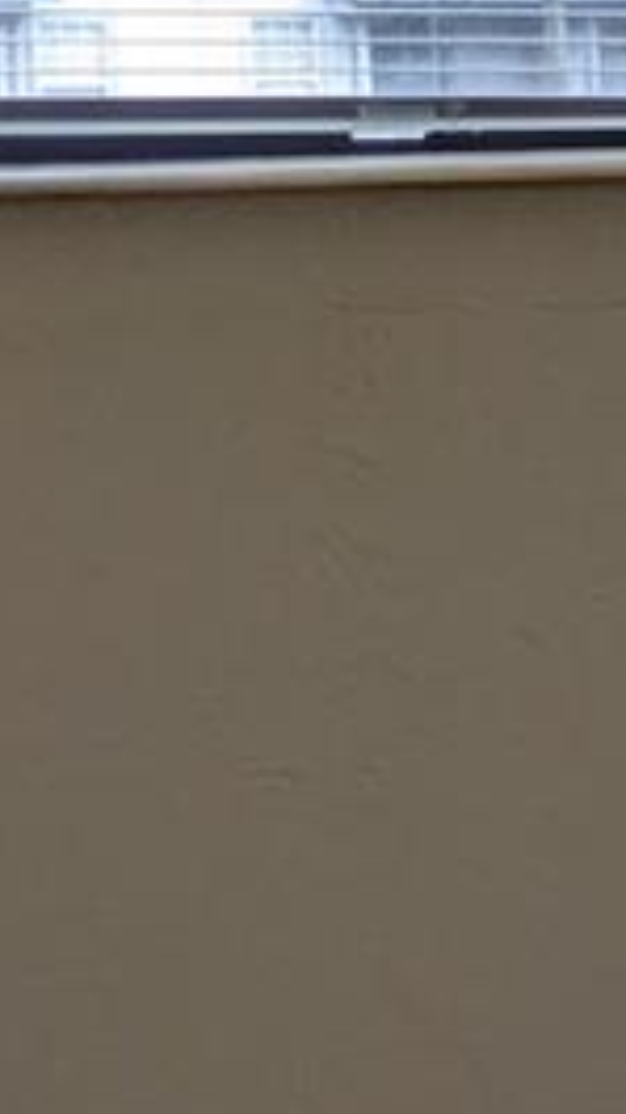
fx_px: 3926
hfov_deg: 8.5
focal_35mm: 133
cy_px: 656
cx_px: 1340
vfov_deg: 16.1
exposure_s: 1/120
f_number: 1.8
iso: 48
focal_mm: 4.44
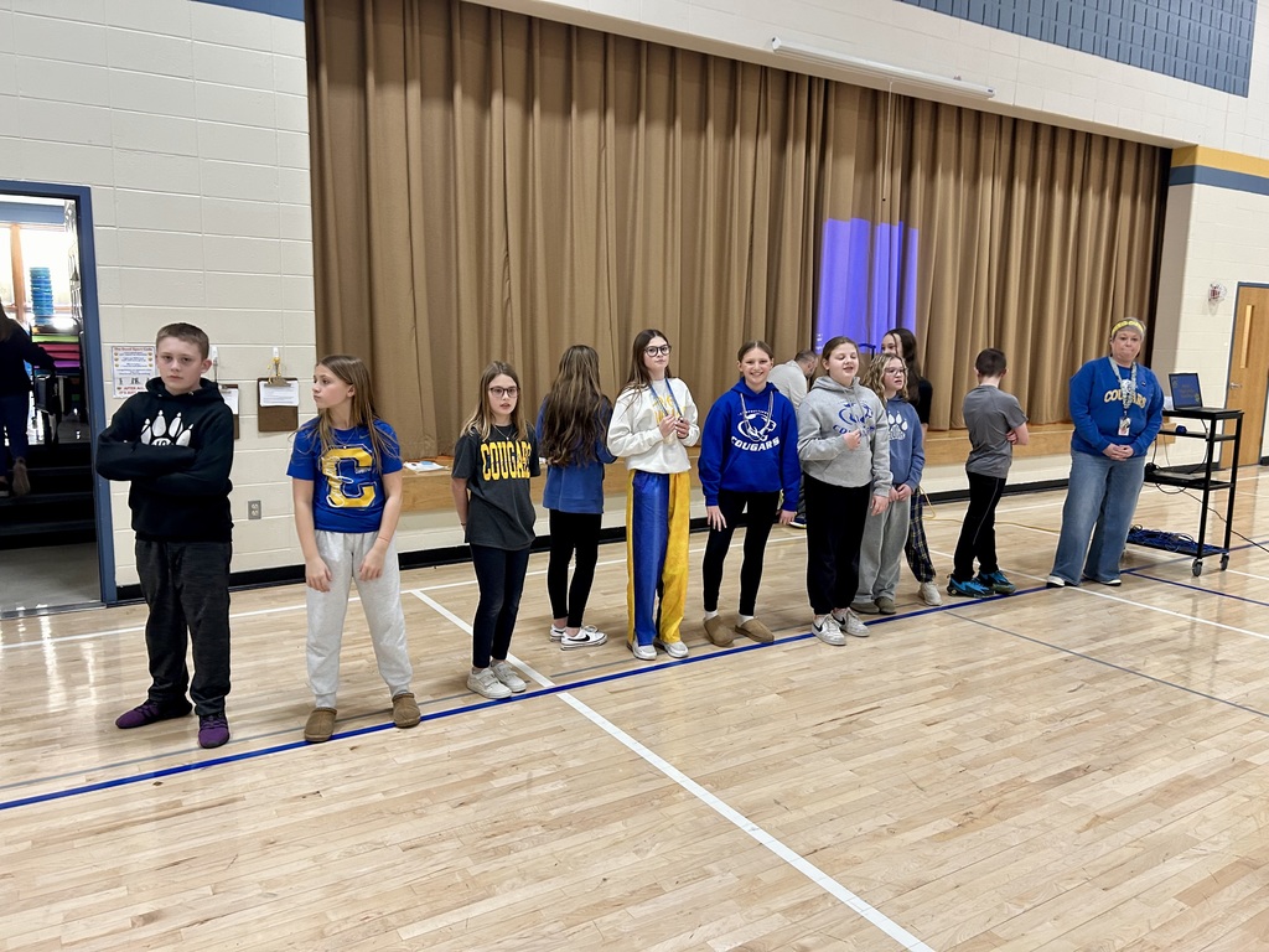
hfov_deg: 67.3
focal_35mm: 26
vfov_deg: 53.1
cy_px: 476
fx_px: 953
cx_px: 634
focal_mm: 5.7
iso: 160
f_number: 1.5
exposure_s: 1/60
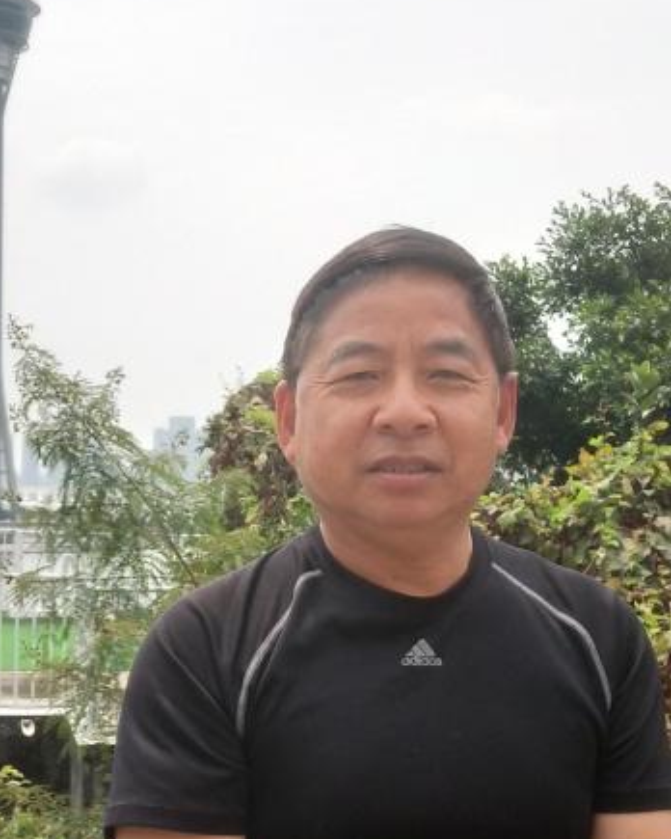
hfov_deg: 22.1
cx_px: 210
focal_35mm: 69
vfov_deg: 27.4
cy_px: 557
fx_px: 1713
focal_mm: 3.95
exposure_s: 1/4569
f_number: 1.8
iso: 103
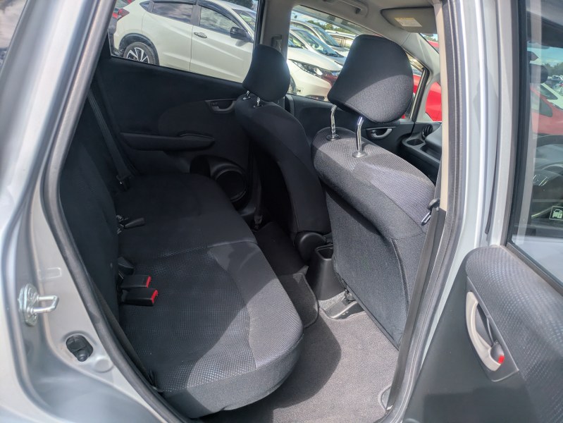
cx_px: 282
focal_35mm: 25
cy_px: 212
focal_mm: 5.43
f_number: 1.89
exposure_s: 1/1269
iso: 56
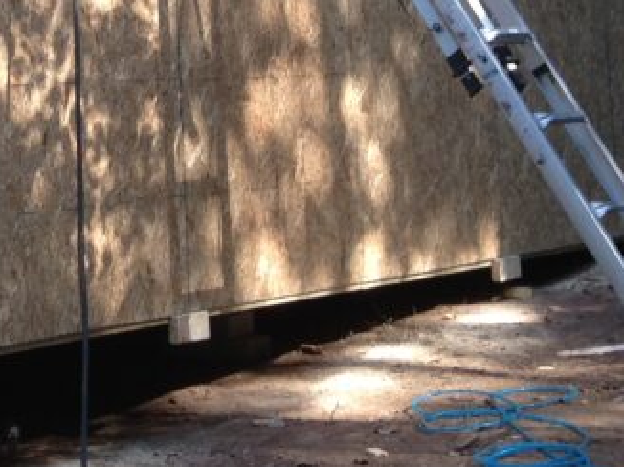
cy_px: -182
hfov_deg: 14.7
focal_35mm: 129
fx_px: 2324
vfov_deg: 11.1
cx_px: -155
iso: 64
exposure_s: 1/120
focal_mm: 4.28
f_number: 2.4
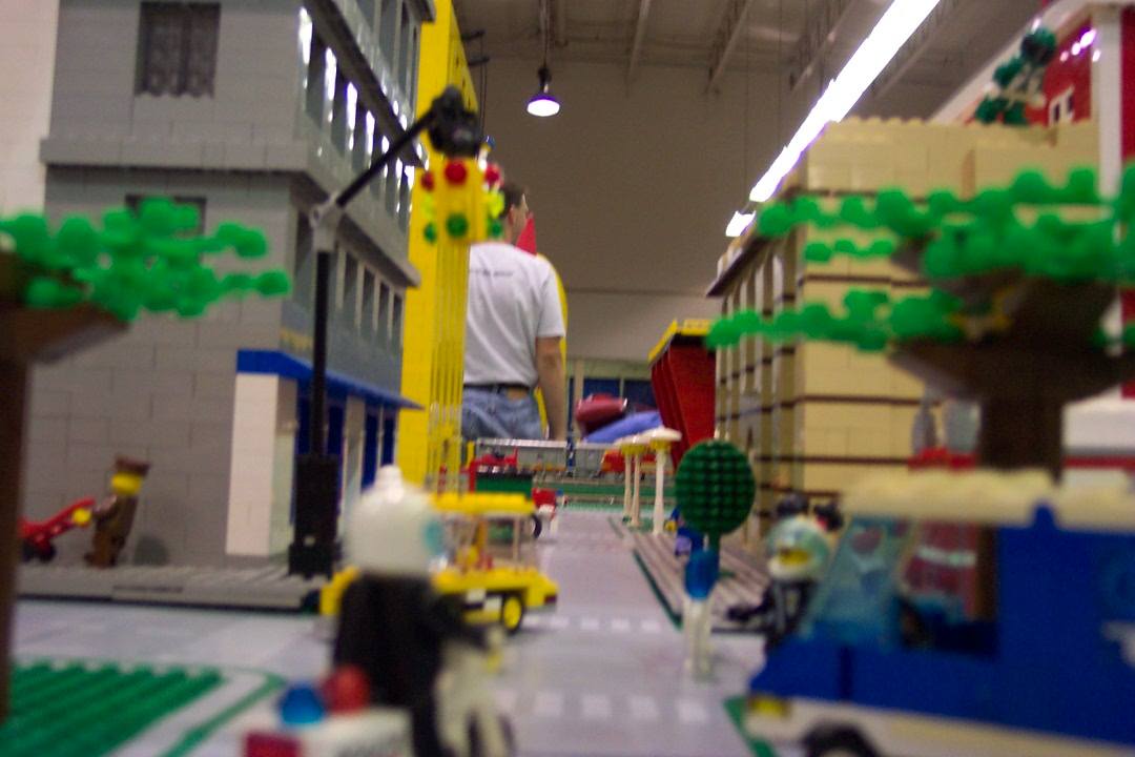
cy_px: 378
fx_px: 1198
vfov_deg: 35.1
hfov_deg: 50.7
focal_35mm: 38
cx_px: 568
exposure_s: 1/30
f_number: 2.8
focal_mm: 8
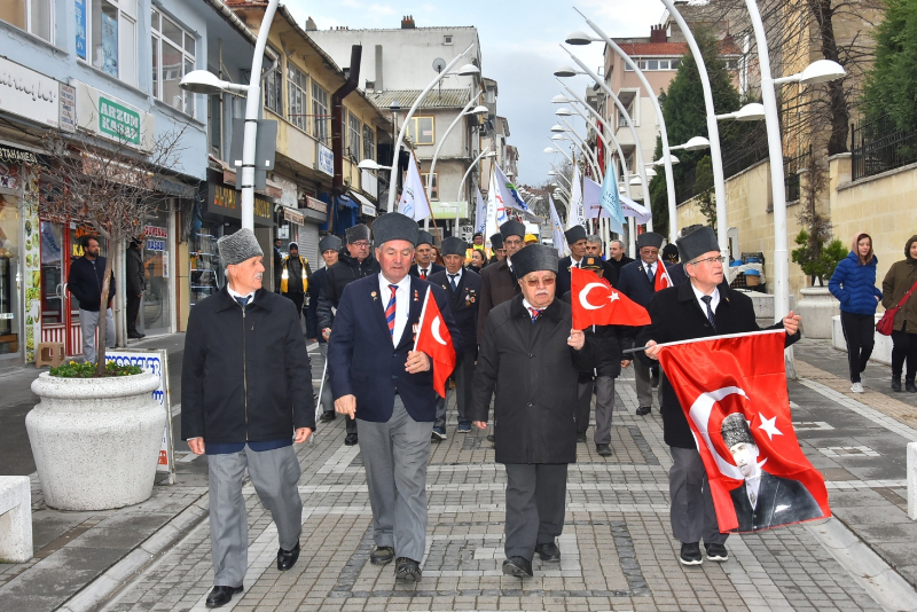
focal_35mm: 39
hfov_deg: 49.5
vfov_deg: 34.2
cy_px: 306
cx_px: 458
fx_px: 994
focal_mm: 26
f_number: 8
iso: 500
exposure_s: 1/320
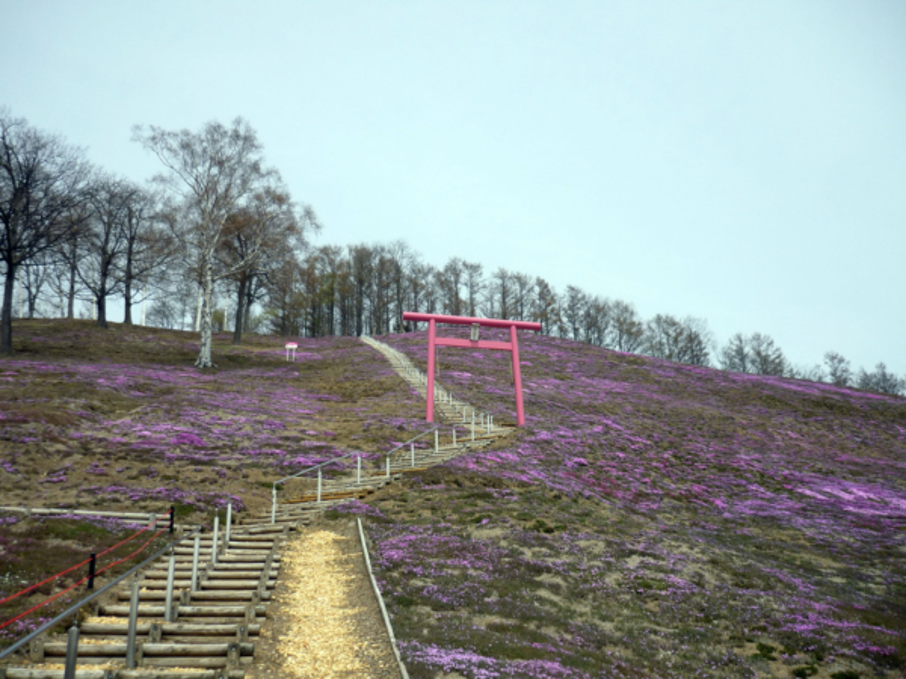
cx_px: 453
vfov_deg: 42.9
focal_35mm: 33
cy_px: 340
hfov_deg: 55.4
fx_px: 864
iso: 100
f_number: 8
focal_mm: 5.5
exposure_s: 1/250
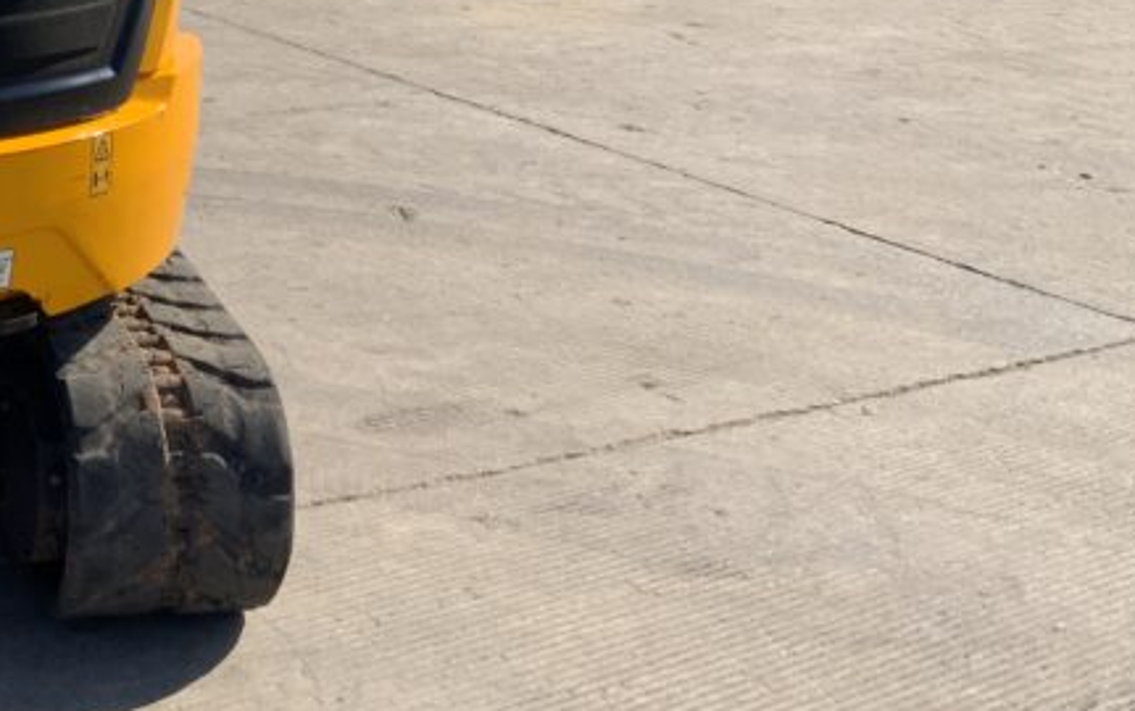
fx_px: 2260
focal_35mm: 73
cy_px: -121
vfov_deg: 17.1
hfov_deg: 26.4
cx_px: -50
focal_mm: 3
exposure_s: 1/2141
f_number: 1.8
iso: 16
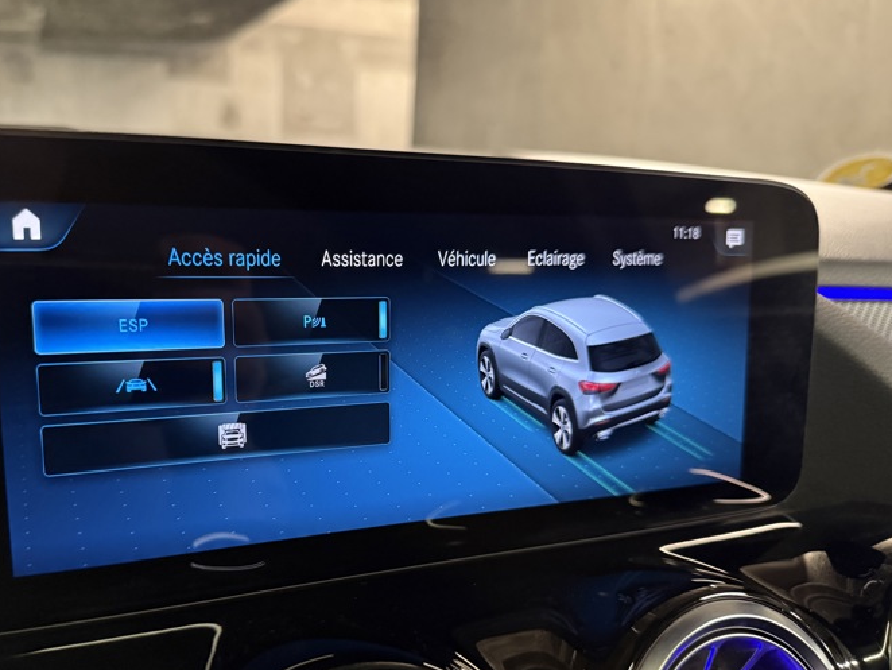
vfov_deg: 48.0
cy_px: 398
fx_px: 748
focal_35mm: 29
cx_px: 357
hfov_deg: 61.1
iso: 1000
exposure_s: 1/40
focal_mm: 6.76
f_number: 1.78
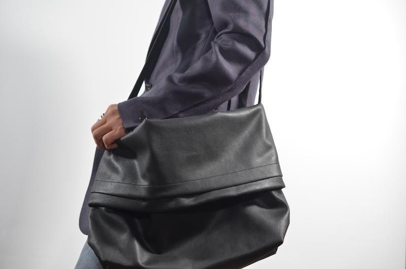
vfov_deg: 22.5
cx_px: 203
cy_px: 134
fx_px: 675
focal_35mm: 60
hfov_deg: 33.5
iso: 800
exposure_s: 1/60
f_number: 4
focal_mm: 40
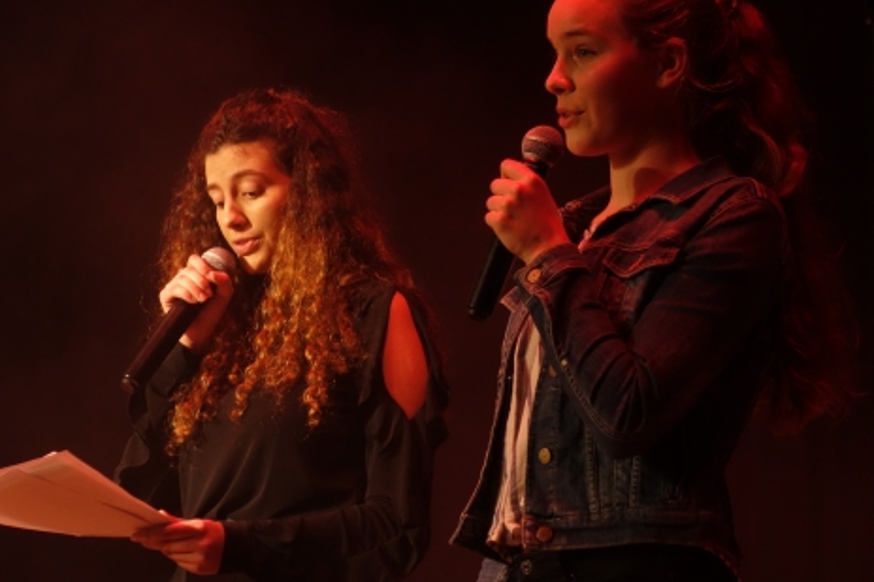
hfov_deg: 14.9
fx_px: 3349
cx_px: 332
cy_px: 274
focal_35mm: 138
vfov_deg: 9.9
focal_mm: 37.1
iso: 640
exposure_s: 1/125
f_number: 4.9
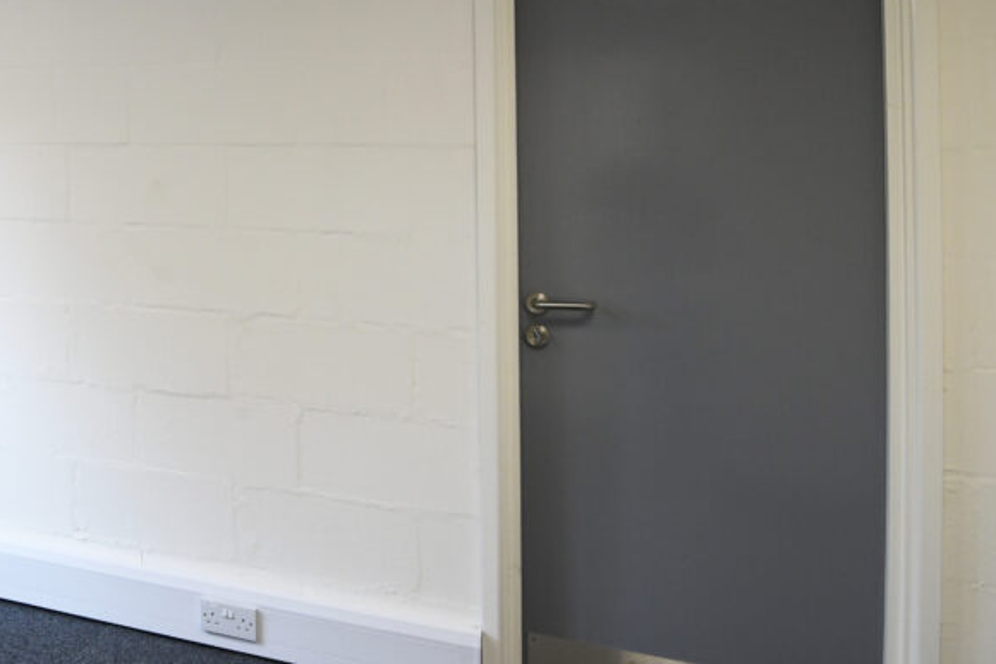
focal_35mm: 39
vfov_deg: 33.4
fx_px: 1079
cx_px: -72
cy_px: 148
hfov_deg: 40.9
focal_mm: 17
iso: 1000
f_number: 11
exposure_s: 1/30
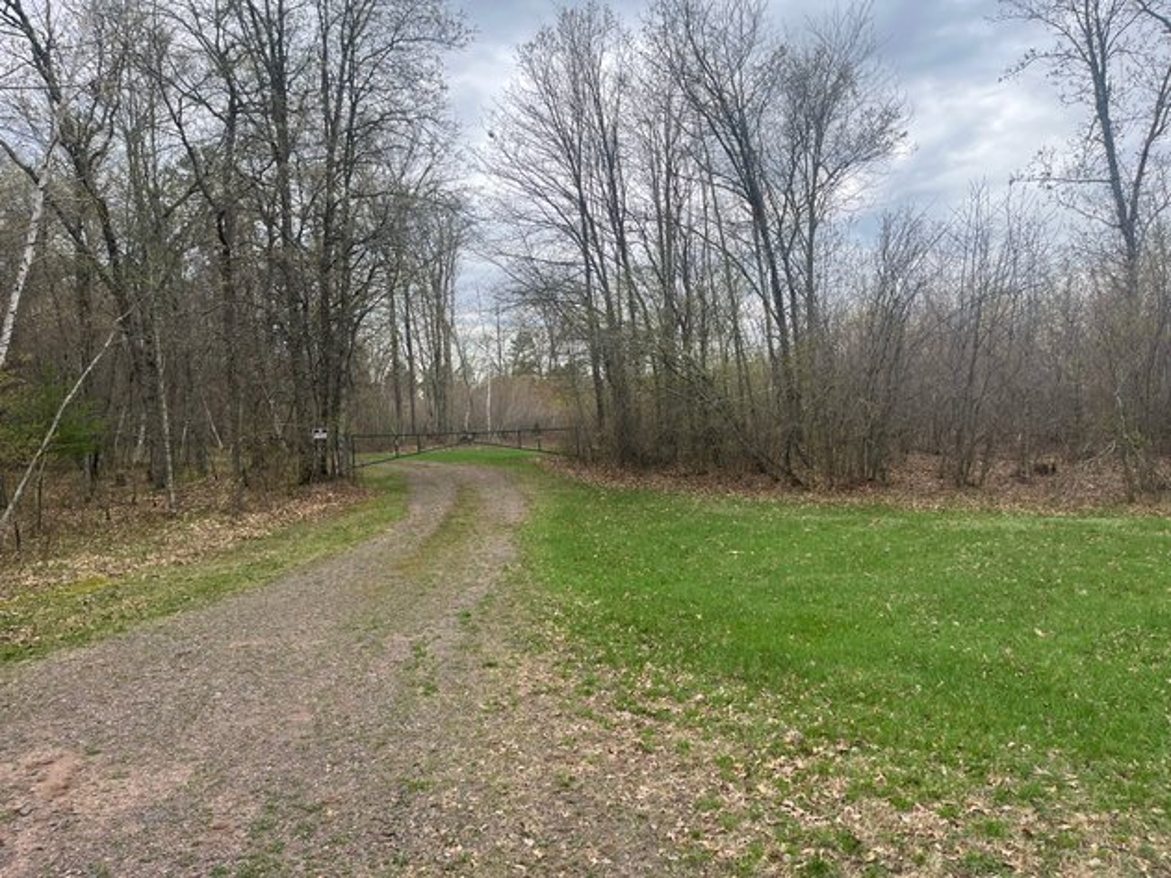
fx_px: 879
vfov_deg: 53.0
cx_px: 586
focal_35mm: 26
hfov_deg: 67.3
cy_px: 439
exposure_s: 1/1238
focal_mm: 5.1
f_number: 1.6
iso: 50
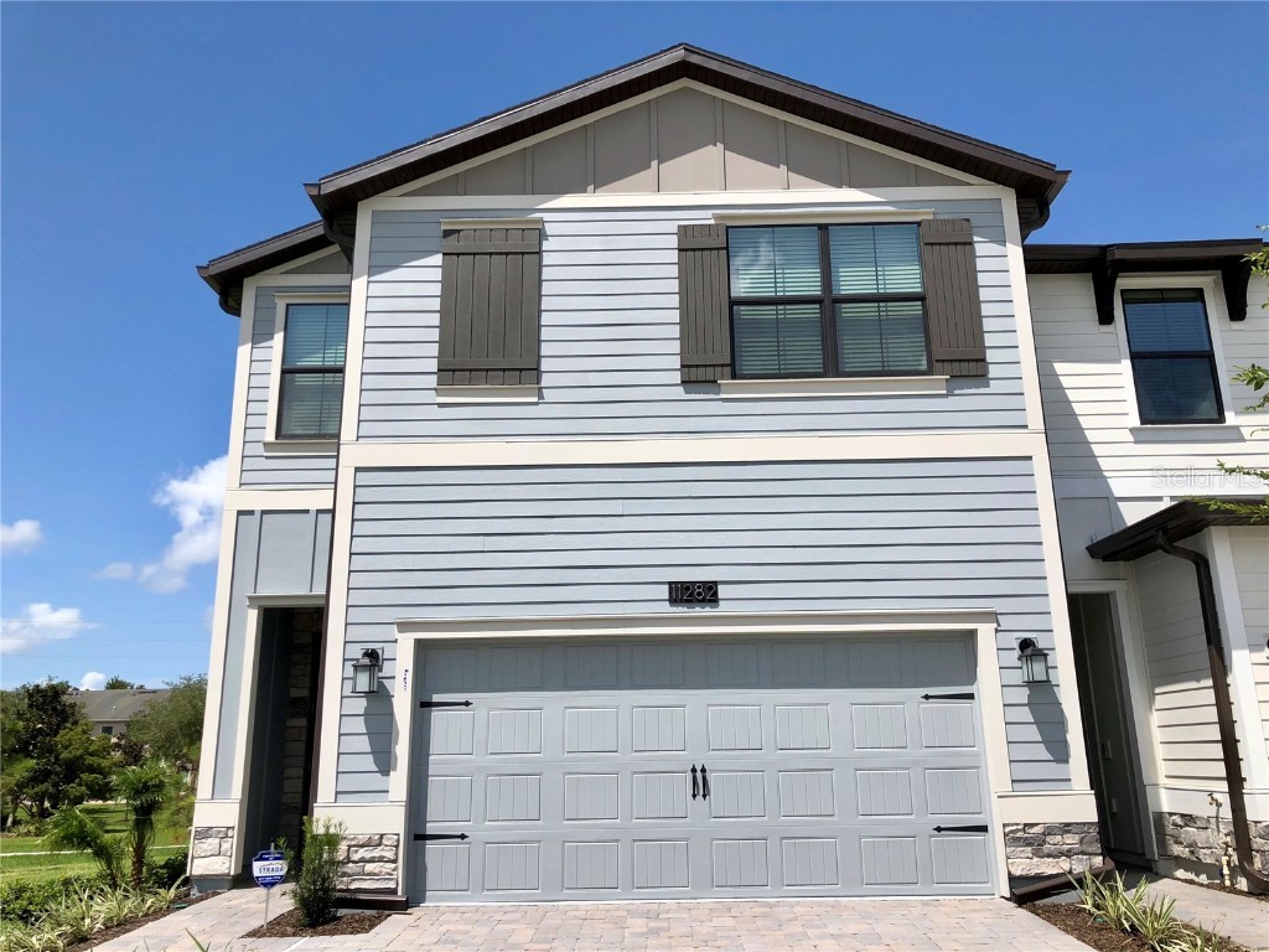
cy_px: 476
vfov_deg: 49.7
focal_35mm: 28
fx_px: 1026
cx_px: 634
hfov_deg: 63.4
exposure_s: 1/3003
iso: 20
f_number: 1.8
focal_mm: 4
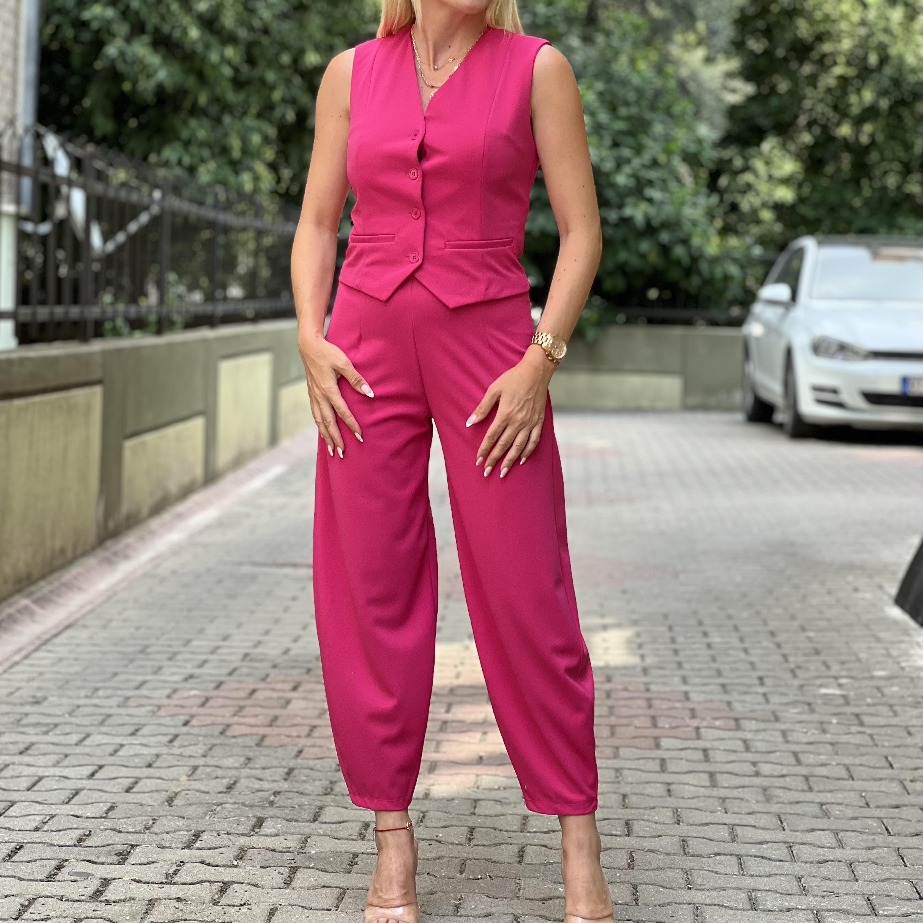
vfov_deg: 19.1
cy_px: 366
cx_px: 461
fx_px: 2745
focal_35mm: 91
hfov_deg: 19.1
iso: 40
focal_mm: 9
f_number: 2.8
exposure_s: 1/121
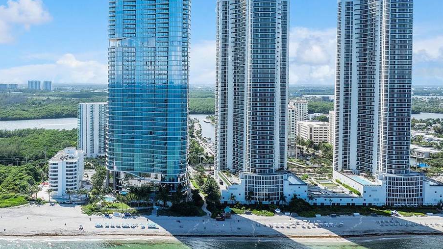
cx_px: 156
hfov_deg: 53.2
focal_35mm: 37
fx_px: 435
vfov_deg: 31.8
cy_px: 90
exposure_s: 1/5000
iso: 160
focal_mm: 12.29
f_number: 2.8
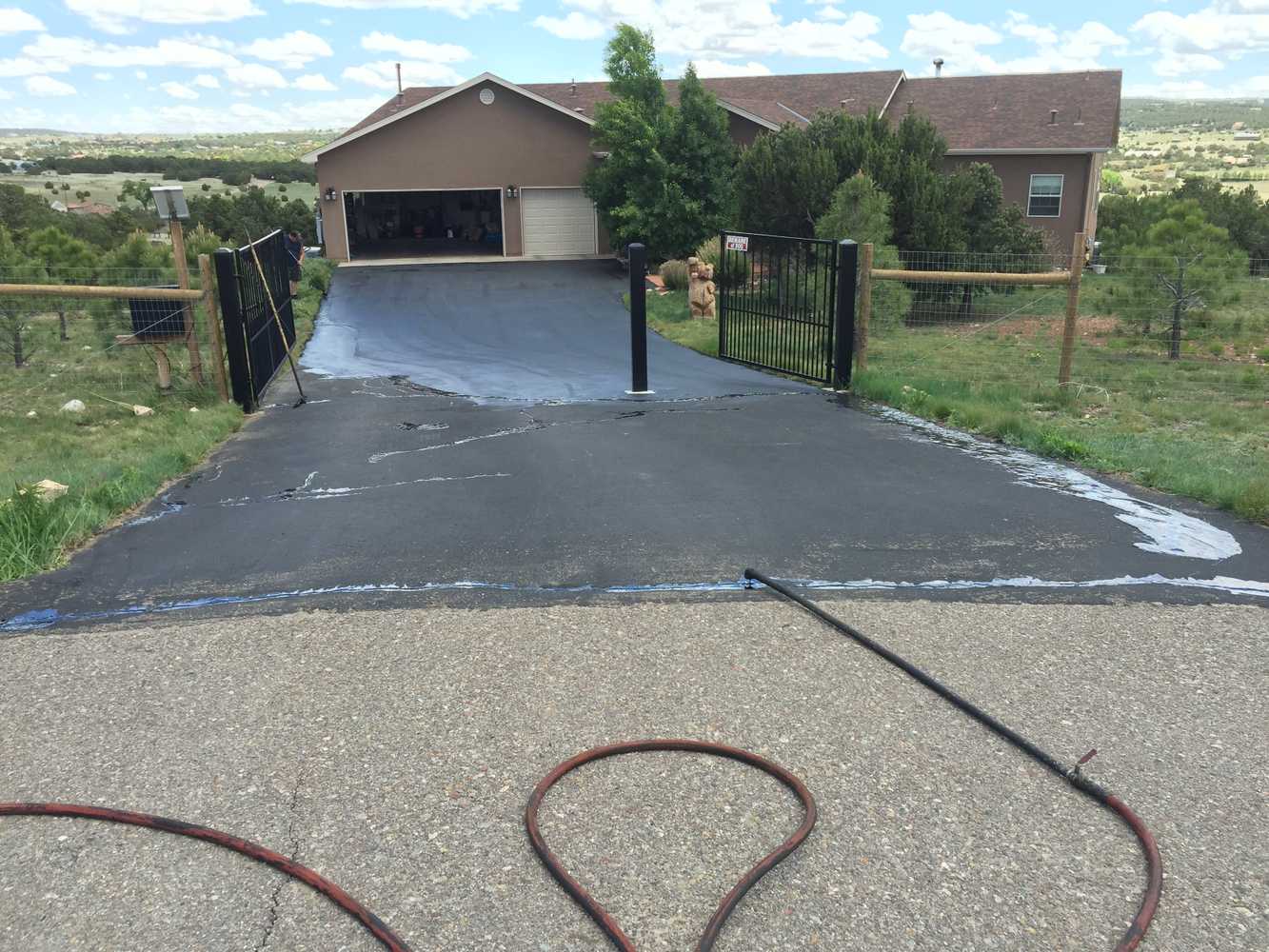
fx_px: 1063
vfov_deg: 48.2
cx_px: 634
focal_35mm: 29
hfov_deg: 61.7
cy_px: 476
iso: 32
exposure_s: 1/573
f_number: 2.2
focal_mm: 4.15
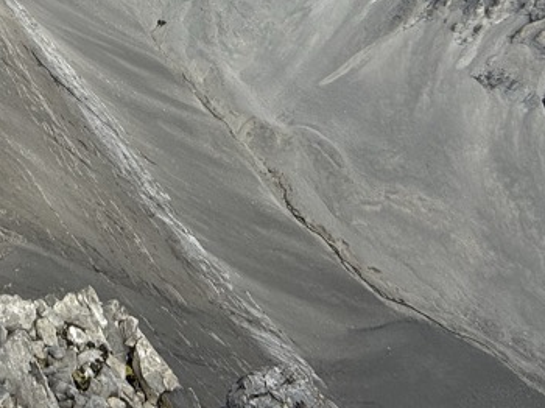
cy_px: -128
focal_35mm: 41
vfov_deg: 28.5
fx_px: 645
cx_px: -53
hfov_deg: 38.1
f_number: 2.2
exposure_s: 1/1901
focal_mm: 2.22
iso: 50
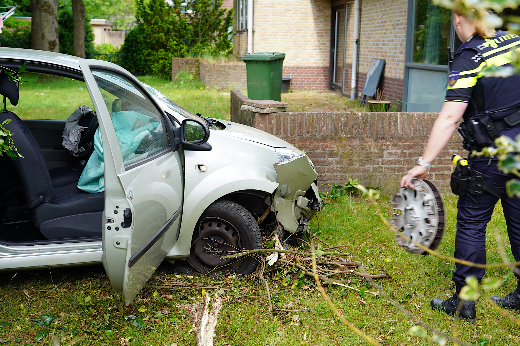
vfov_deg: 30.5
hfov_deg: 44.5
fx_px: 636
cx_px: 262
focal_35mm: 44
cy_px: 173
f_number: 4.5
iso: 100
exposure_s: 1/80
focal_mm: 43
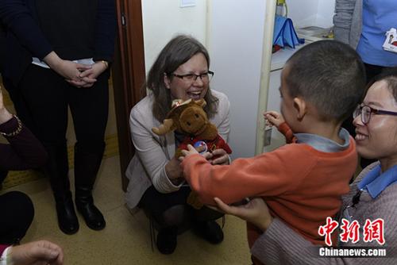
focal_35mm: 35
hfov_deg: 54.4
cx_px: 198
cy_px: 132
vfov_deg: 37.9
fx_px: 386
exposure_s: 1/60
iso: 400
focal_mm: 35
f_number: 5.6
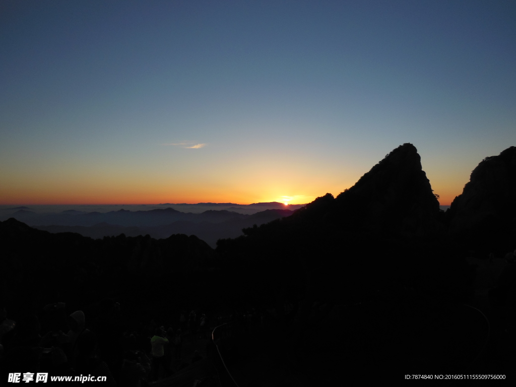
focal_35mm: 25
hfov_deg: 69.4
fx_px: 373
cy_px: 194
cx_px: 258
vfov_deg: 54.9
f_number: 3.5
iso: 125
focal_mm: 4.5
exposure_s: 1/400
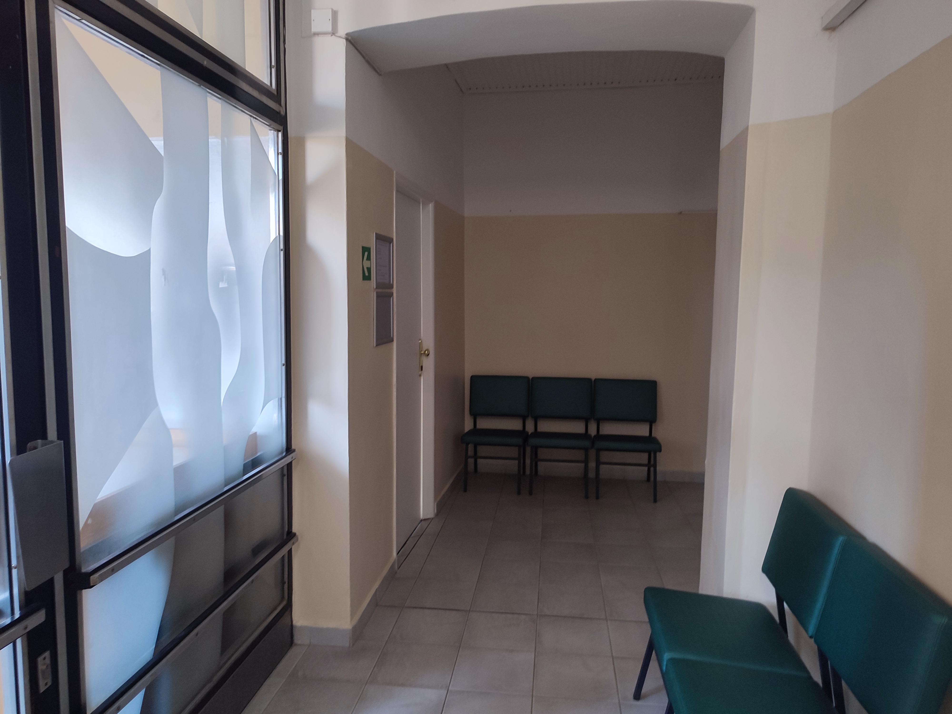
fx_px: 660
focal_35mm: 24
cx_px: 476
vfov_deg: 56.8
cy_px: 357
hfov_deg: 71.6
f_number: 1.89
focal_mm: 5.89
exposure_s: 1/33
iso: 367
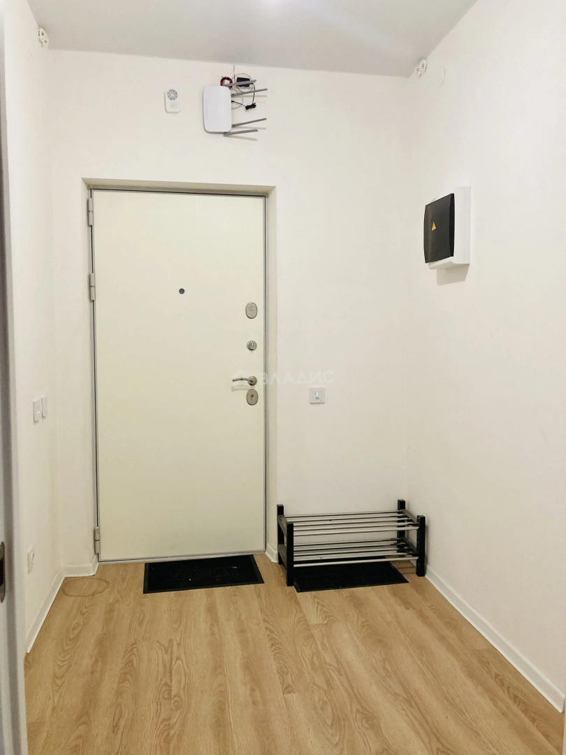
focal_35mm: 28
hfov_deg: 49.7
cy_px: 378
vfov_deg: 63.4
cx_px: 283
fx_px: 610
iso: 125
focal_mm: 3.99
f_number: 1.8
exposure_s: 1/50
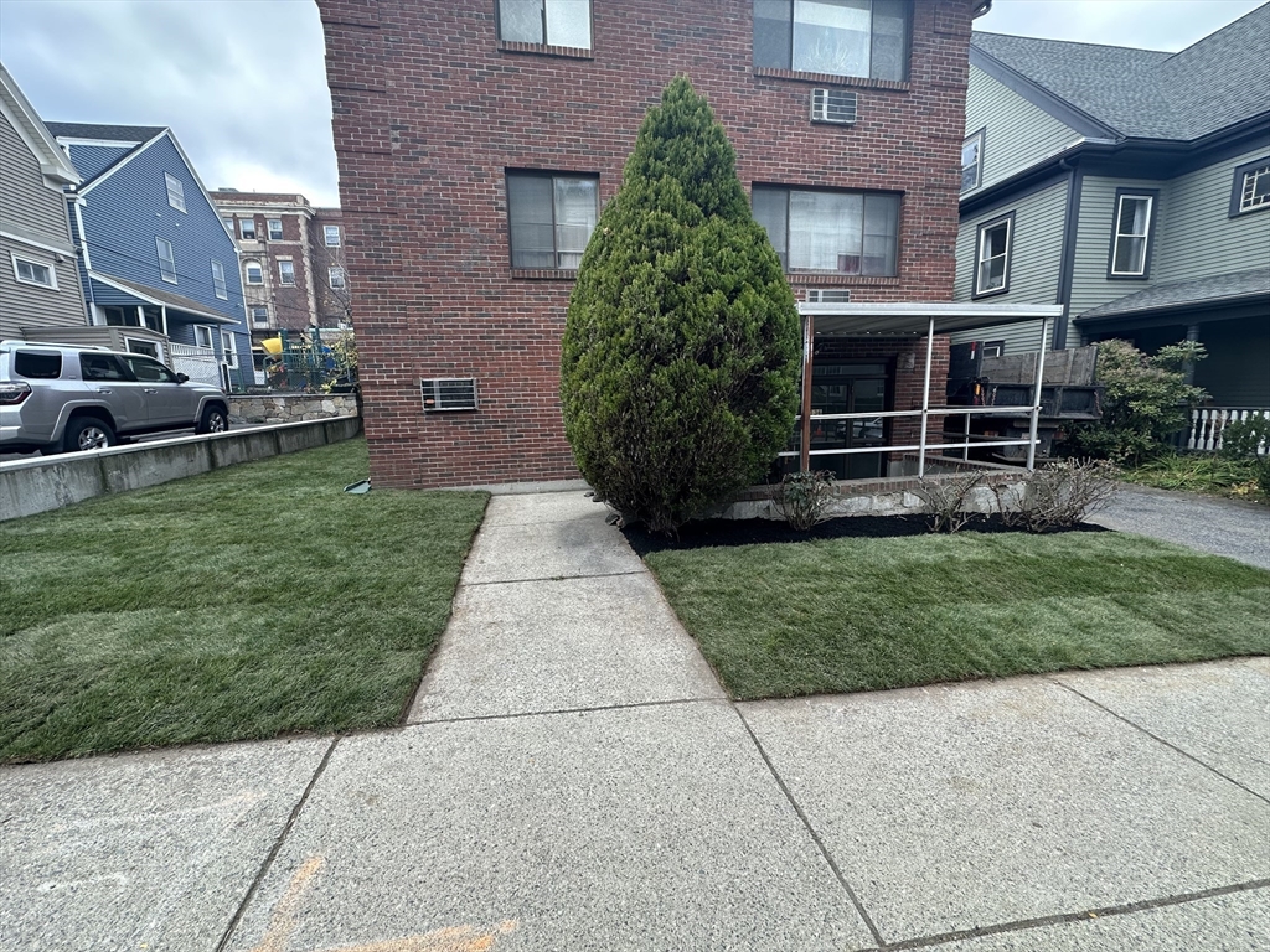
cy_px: 476
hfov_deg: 102.1
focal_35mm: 14
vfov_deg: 85.7
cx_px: 635
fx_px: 514
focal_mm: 2.22
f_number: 2.2
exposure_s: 1/244
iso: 40
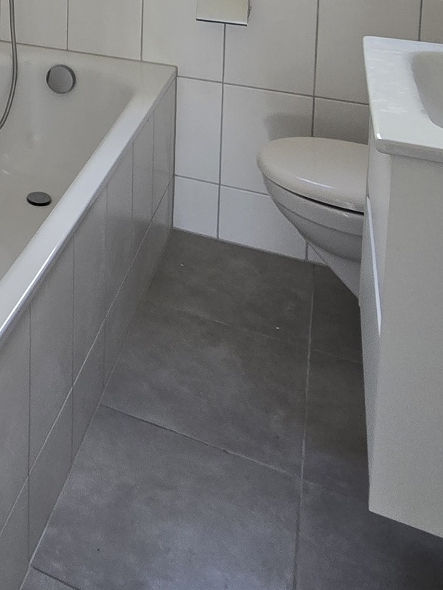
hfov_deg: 29.8
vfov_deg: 36.3
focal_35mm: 41
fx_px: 700
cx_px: -95
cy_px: -105
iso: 64
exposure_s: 1/50
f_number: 2.2
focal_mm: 2.2
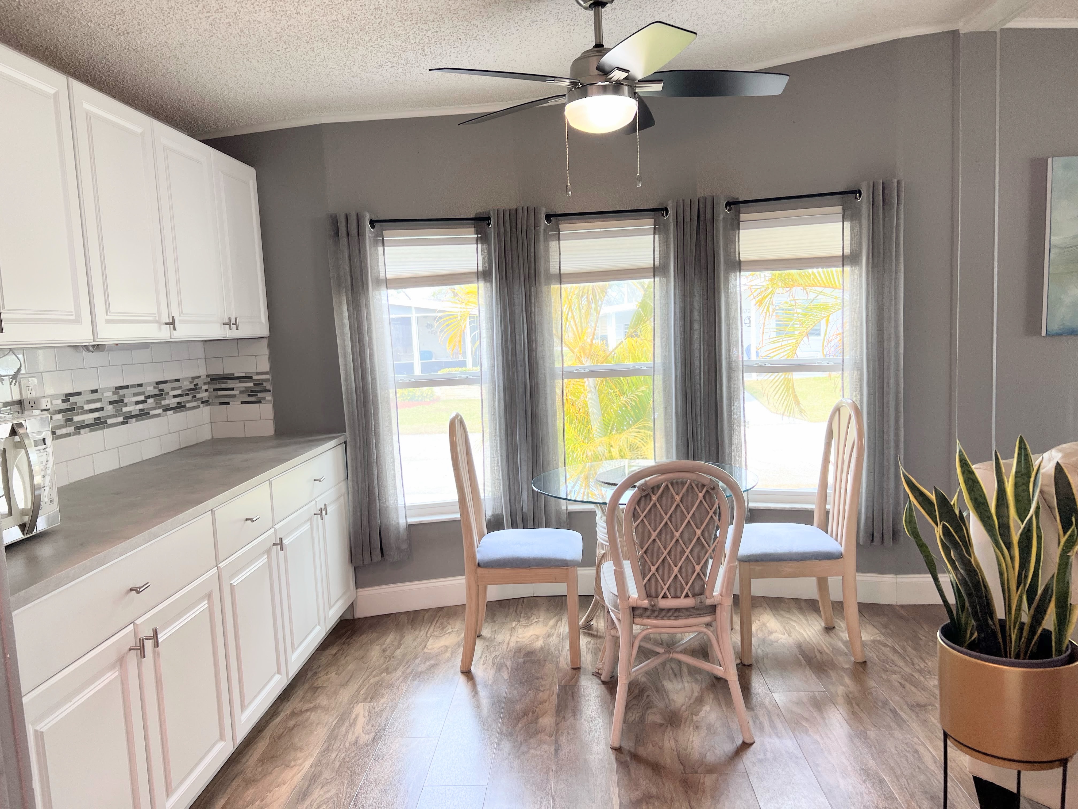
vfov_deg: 53.1
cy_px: 404
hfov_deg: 67.3
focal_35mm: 26
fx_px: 810
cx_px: 539
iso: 40
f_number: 1.5
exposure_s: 1/120
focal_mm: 5.7
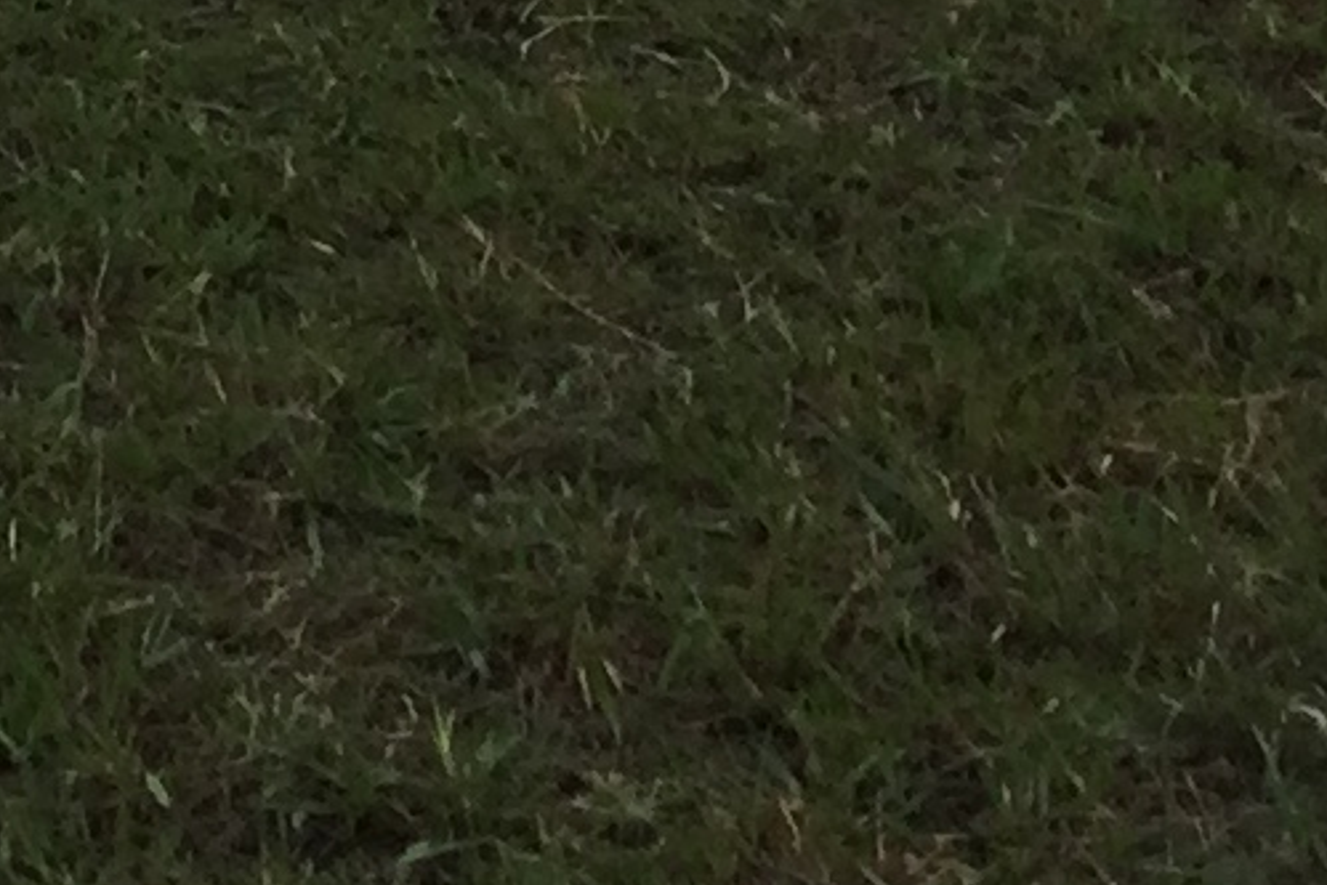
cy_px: -1914
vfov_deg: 6.0
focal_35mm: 211
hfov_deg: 9.5
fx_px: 7779
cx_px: -479
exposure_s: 1/202
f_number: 2.4
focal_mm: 3.3
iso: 25
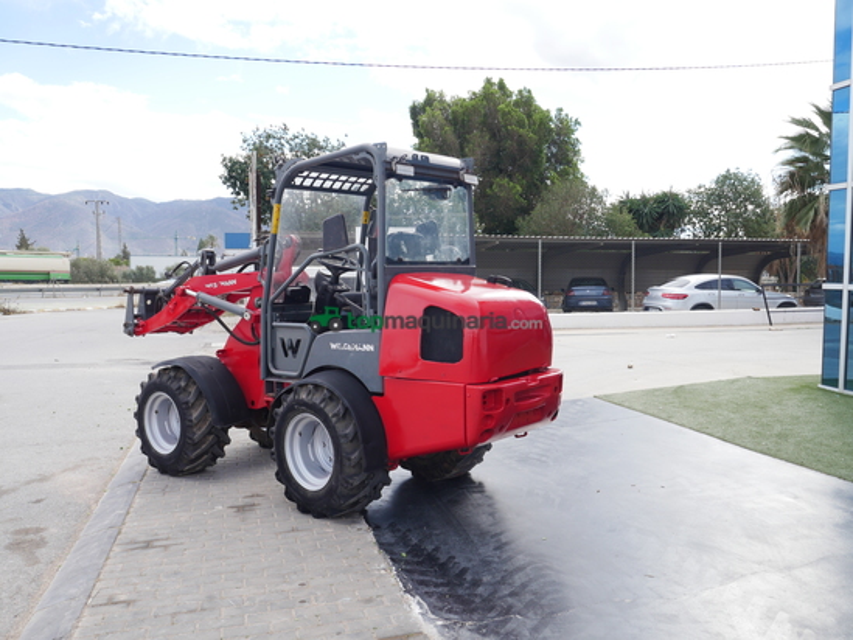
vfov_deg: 49.8
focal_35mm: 28
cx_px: 426
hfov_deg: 63.4
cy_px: 320
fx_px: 690
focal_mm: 14
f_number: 8
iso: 200
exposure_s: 1/160
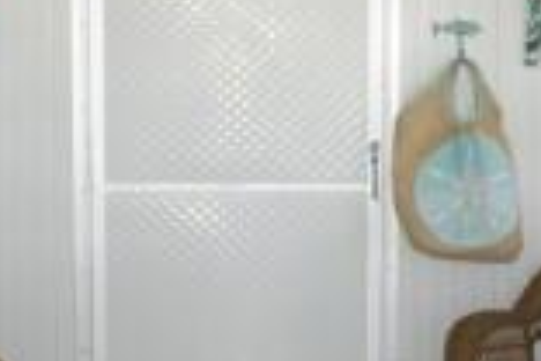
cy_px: 288
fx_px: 1878
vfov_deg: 10.9
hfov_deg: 16.4
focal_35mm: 125
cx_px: 329
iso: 400
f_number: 5.6
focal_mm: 18
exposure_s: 1/60
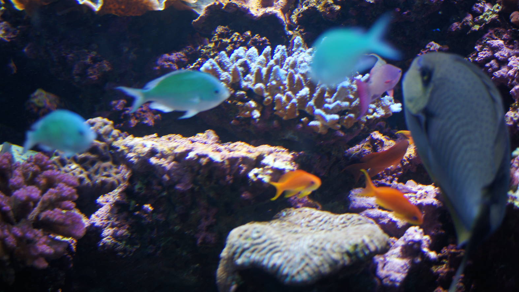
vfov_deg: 24.9
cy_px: 120
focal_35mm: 48
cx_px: 264
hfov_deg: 42.9
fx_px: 661
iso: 200
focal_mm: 30
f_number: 3.2
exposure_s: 1/160
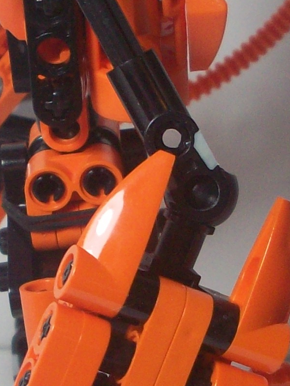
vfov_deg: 13.9
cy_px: 278
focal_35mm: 142
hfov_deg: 10.4
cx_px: 132
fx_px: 1586
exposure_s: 1/72.4
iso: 80
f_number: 2.8
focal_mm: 6.2
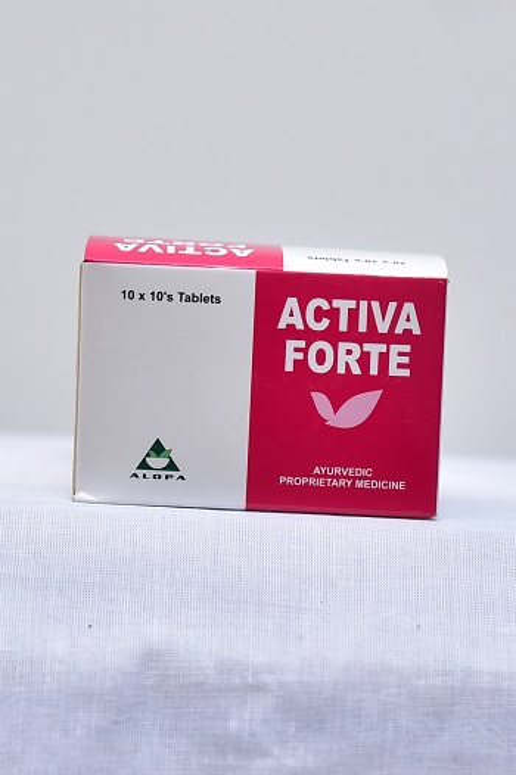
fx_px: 1399
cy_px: 388
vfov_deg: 31.0
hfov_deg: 20.9
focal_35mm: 65
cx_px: 258
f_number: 4
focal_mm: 65
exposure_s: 1/125
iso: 1250
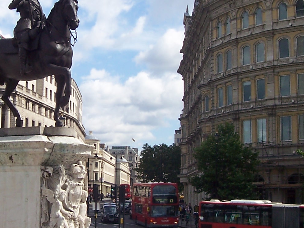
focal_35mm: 79
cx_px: 101
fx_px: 694
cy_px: 102
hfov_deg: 24.6
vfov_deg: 18.7
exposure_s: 1/500
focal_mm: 5.6
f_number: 5.6
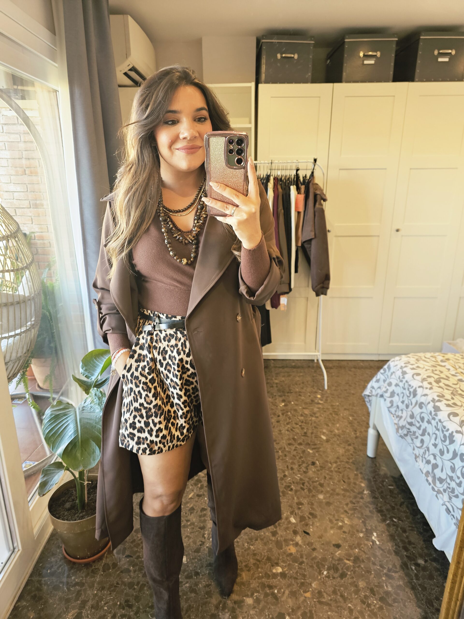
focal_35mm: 23
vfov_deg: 73.9
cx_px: 232
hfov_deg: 58.9
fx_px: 411
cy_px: 310
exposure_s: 1/100
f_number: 1.7
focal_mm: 6.3
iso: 200
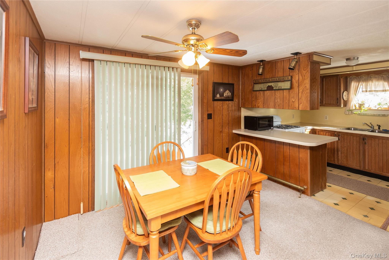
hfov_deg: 100.4
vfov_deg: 77.3
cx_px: 194
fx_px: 162
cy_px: 130
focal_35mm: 15
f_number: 5.6
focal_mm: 10
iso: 900
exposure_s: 1/60
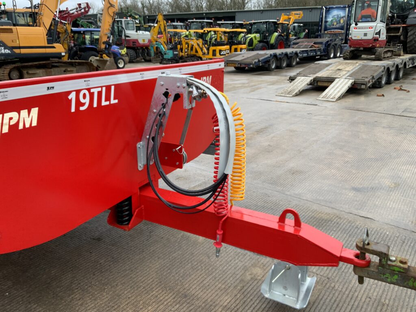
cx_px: 208
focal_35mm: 29
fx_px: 349
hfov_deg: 61.7
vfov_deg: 48.2
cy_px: 156
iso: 20
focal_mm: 3
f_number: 1.8
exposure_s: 1/122
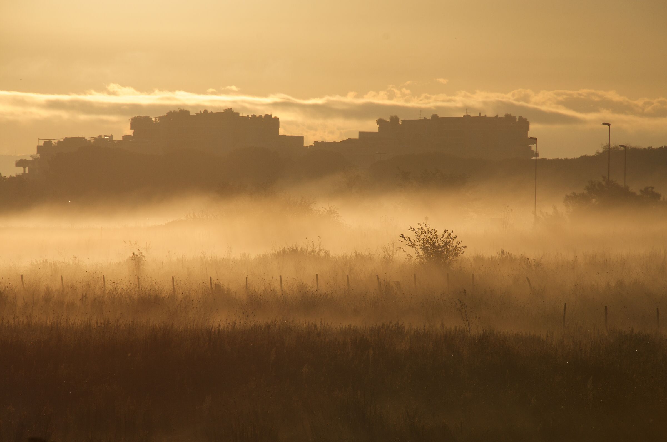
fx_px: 5547
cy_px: 221
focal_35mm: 300
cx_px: 334
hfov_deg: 6.9
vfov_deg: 4.6
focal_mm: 200
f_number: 13
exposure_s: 1/3200
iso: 400
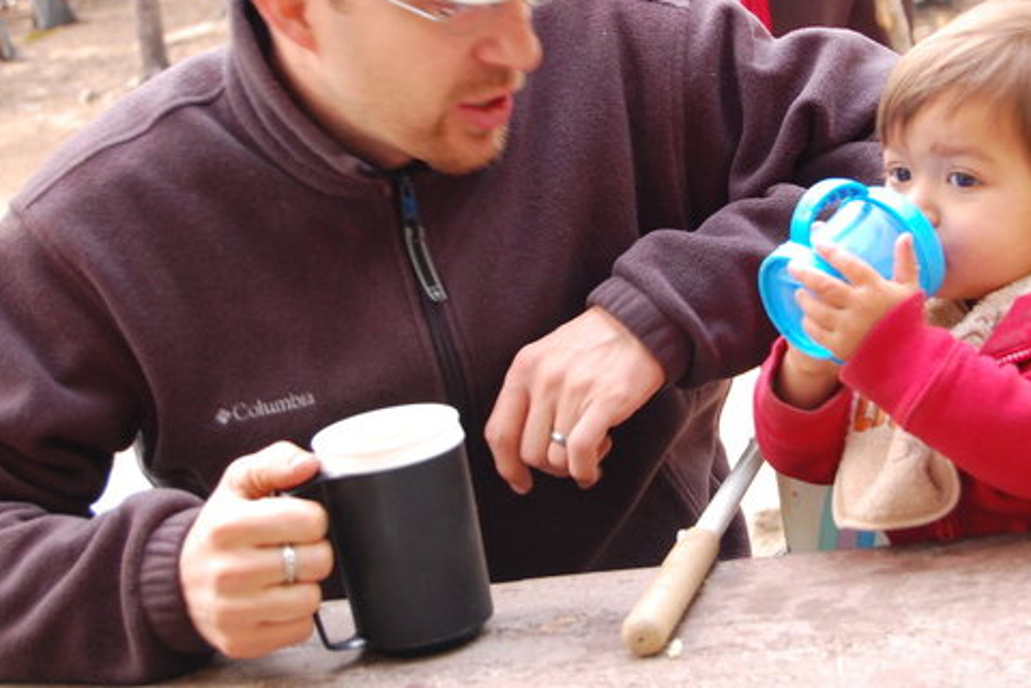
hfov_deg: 21.2
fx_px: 2749
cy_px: 256
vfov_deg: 14.2
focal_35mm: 96
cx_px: 638
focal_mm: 48
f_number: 5.6
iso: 400
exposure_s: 1/30
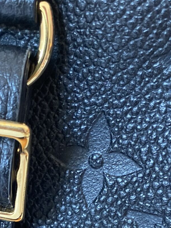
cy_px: 251
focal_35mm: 83
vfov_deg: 22.3
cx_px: 20
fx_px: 547
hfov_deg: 17.5
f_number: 1.8
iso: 320
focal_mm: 4.25
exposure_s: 1/60
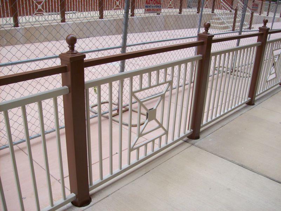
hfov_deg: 51.4
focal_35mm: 36
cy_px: 106
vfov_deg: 39.6
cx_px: 140
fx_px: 292
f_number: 2.7
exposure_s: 1/261
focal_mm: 6
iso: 80
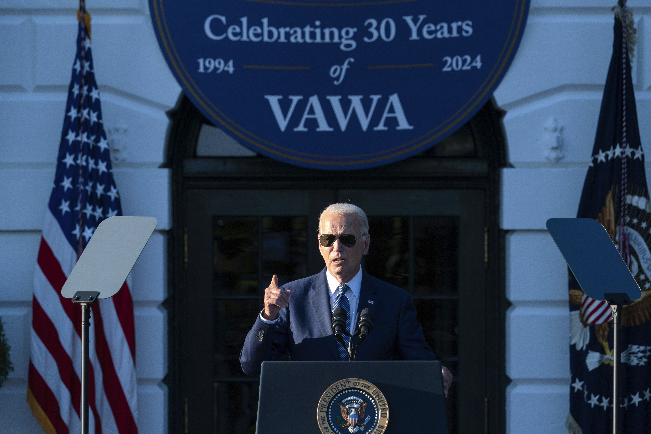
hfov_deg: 4.9
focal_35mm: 419
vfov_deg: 3.3
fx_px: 7576
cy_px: 217
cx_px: 326
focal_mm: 419
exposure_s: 1/800
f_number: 8
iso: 500
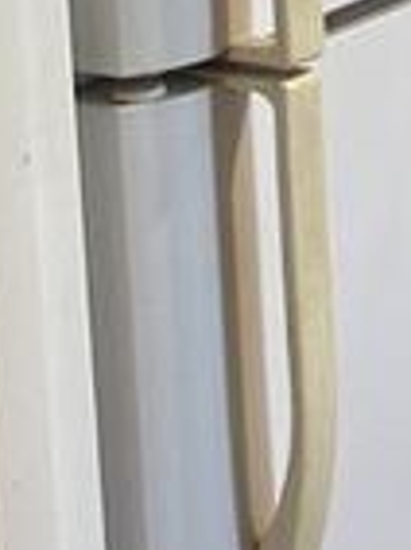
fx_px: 1794
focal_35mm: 113
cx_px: 919
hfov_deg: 11.3
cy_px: -273
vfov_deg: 16.0
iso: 200
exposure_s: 1/84
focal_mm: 6.86
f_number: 1.78
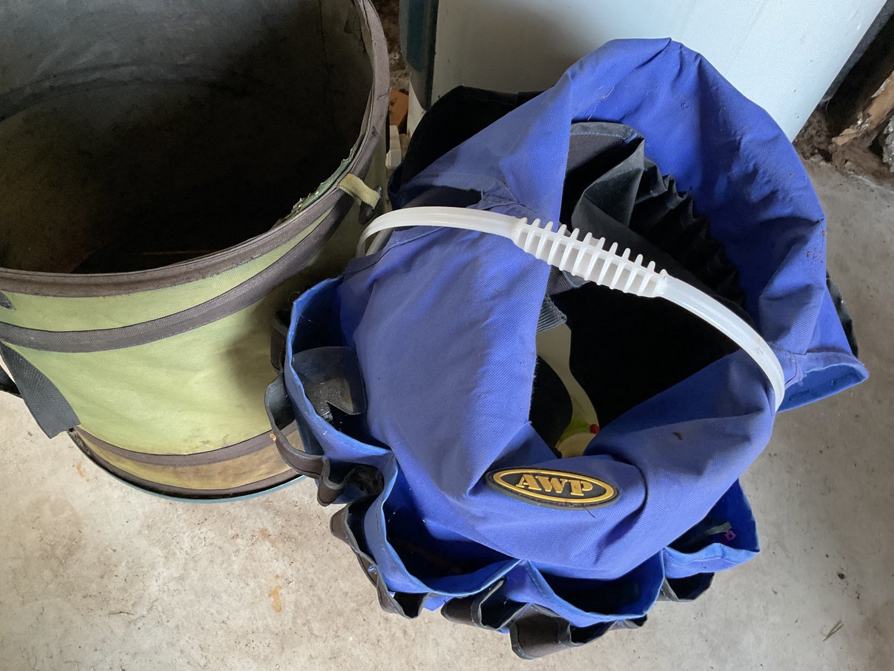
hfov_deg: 61.7
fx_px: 749
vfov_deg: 48.2
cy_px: 336
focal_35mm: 29
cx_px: 447
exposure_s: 1/50
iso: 200
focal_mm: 3
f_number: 1.8
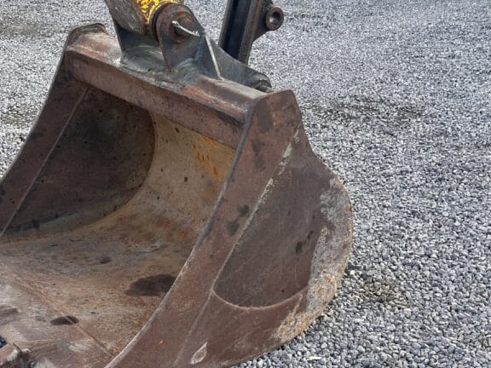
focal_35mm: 75
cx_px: 145
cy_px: 178
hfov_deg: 25.8
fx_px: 1064
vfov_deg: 19.6
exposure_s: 1/238
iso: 50
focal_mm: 6.86
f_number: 1.78
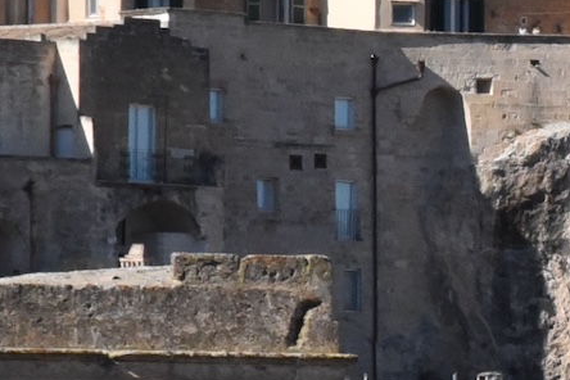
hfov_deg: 3.5
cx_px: 1539
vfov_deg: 2.4
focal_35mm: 576
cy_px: 329
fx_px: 9119
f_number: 18
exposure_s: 1/4000
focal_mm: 85
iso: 3200
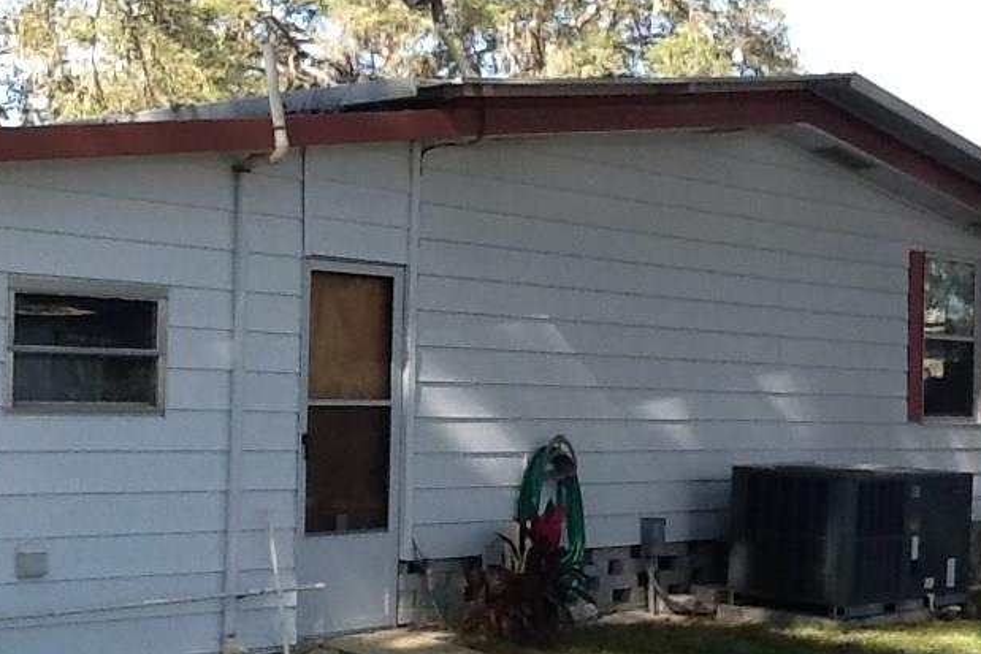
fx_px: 1935
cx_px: 420
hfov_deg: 28.4
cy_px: 415
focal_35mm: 71
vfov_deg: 19.2
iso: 40
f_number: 2.4
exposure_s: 1/347
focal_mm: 2.03
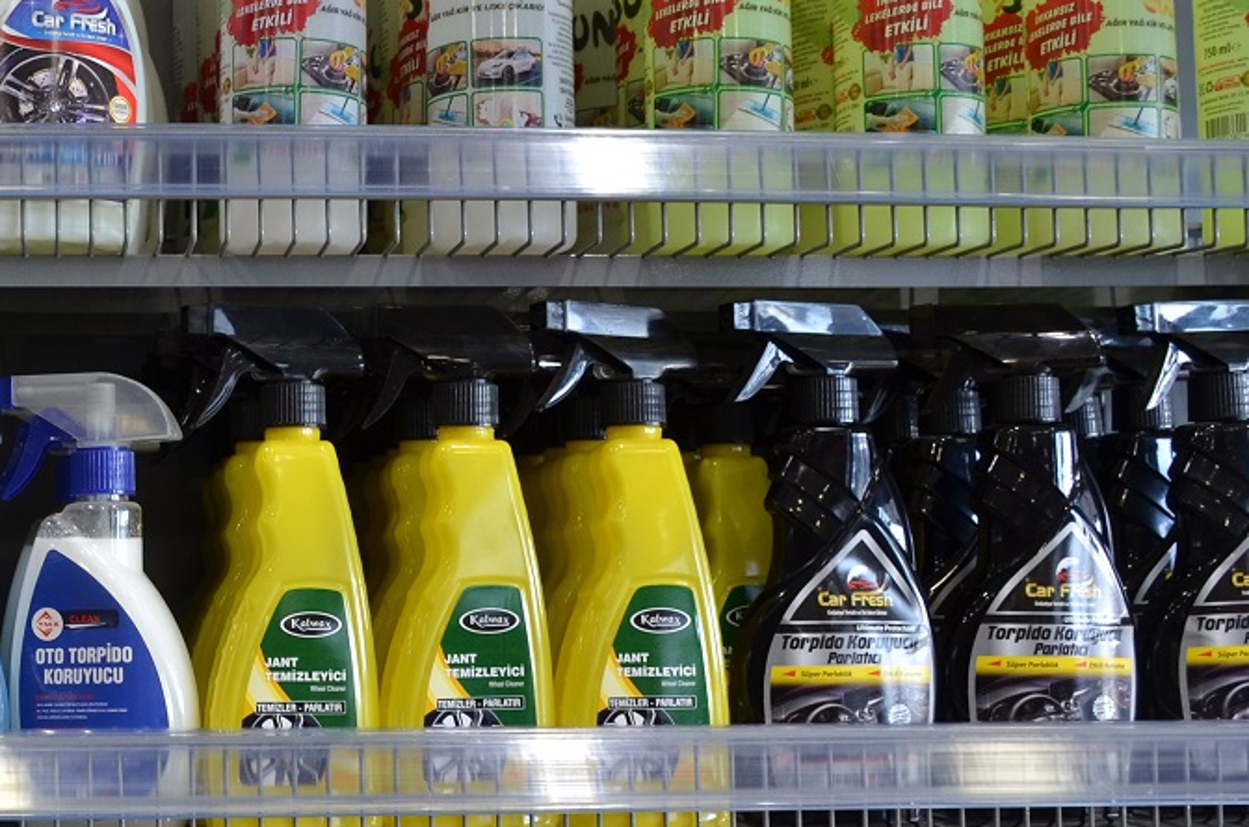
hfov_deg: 28.7
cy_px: 464
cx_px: 76
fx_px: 2320
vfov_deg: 20.2
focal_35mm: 67
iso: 400
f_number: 5.6
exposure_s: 1/125
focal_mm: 20
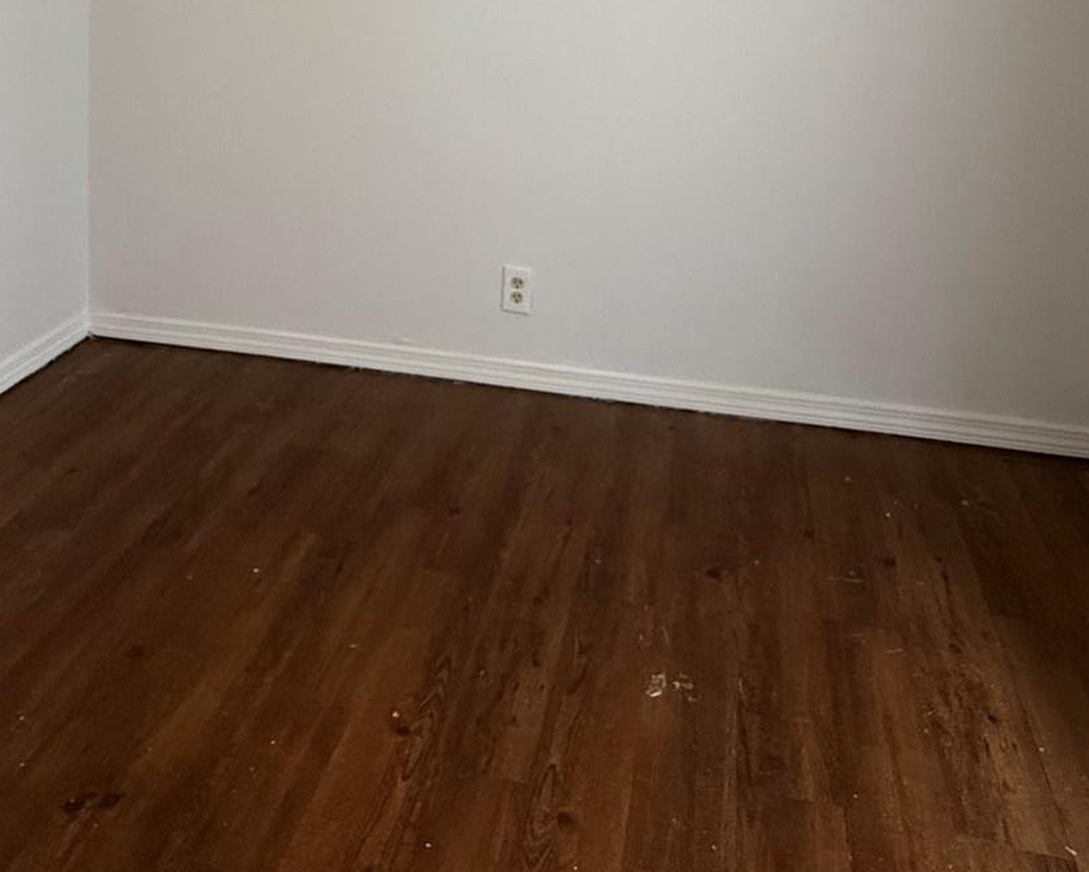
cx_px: 450
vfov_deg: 36.5
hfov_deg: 52.6
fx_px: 1096
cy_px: -91
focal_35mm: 34
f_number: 2.2
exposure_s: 1/60
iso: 400
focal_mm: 2.22
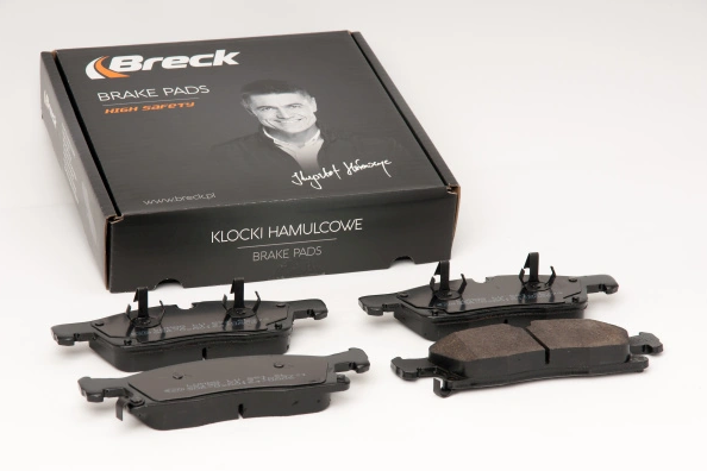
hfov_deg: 19.3
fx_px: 2082
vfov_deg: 12.9
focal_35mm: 106
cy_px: 237
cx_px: 354
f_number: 11
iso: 100
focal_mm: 70
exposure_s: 1/200
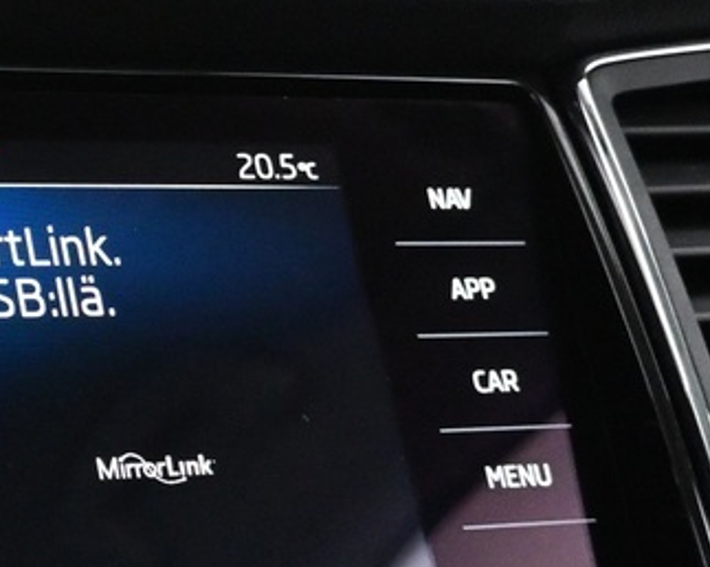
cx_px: -171
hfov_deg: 16.2
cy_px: 407
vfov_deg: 13.6
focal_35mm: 113
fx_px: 2373
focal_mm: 16
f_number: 3.5
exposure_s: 1/40
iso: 4000
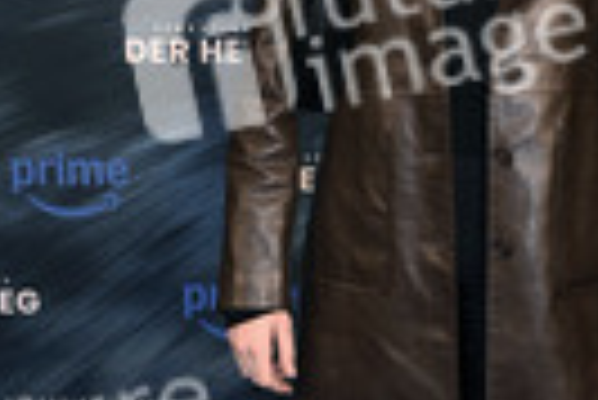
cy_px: 261
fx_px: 1596
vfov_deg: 14.3
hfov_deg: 20.9
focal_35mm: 96
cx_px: 486
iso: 1600
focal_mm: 32
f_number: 5.6
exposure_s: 1/250
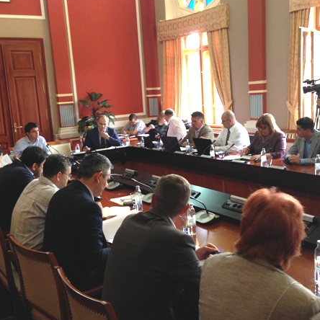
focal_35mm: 42
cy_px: 151
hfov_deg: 40.0
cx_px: 161
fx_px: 439
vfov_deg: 40.0
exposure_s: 1/20
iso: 160
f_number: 2.4
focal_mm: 4.12
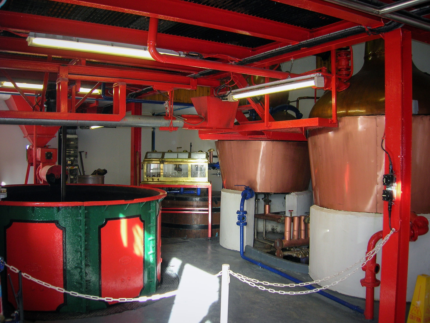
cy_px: 162
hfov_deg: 54.0
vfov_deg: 41.8
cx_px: 215
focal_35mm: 34
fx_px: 422
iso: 51
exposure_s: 1/30
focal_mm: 5.7
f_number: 2.9
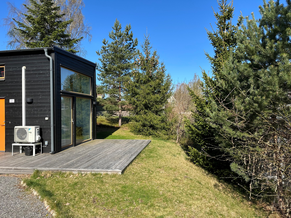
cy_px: 109
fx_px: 202
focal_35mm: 24
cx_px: 146
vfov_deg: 56.8
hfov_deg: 71.6
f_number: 1.78
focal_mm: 6.86
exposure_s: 1/2809
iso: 80
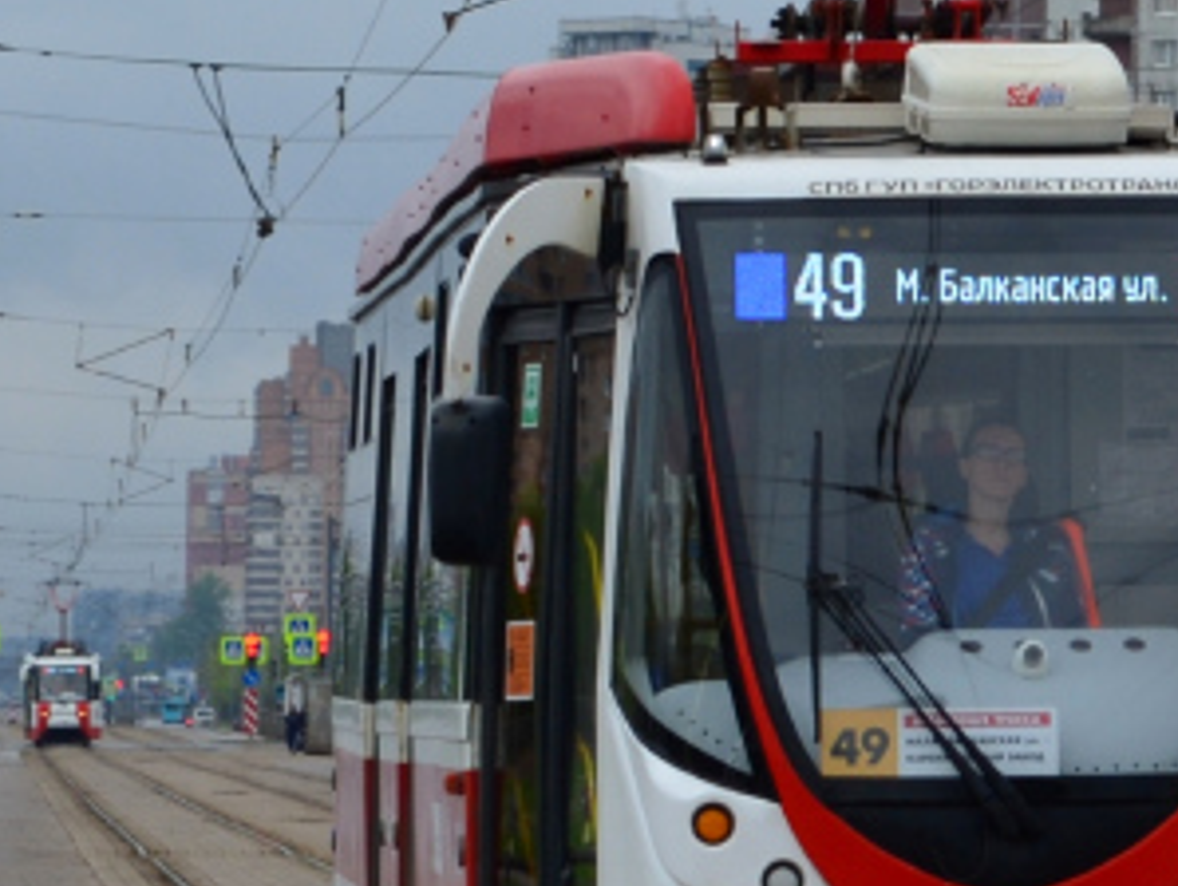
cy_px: 235
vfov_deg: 4.3
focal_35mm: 345
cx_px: 1111
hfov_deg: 5.7
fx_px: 11753
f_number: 11
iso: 200
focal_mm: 55
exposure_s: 1/125
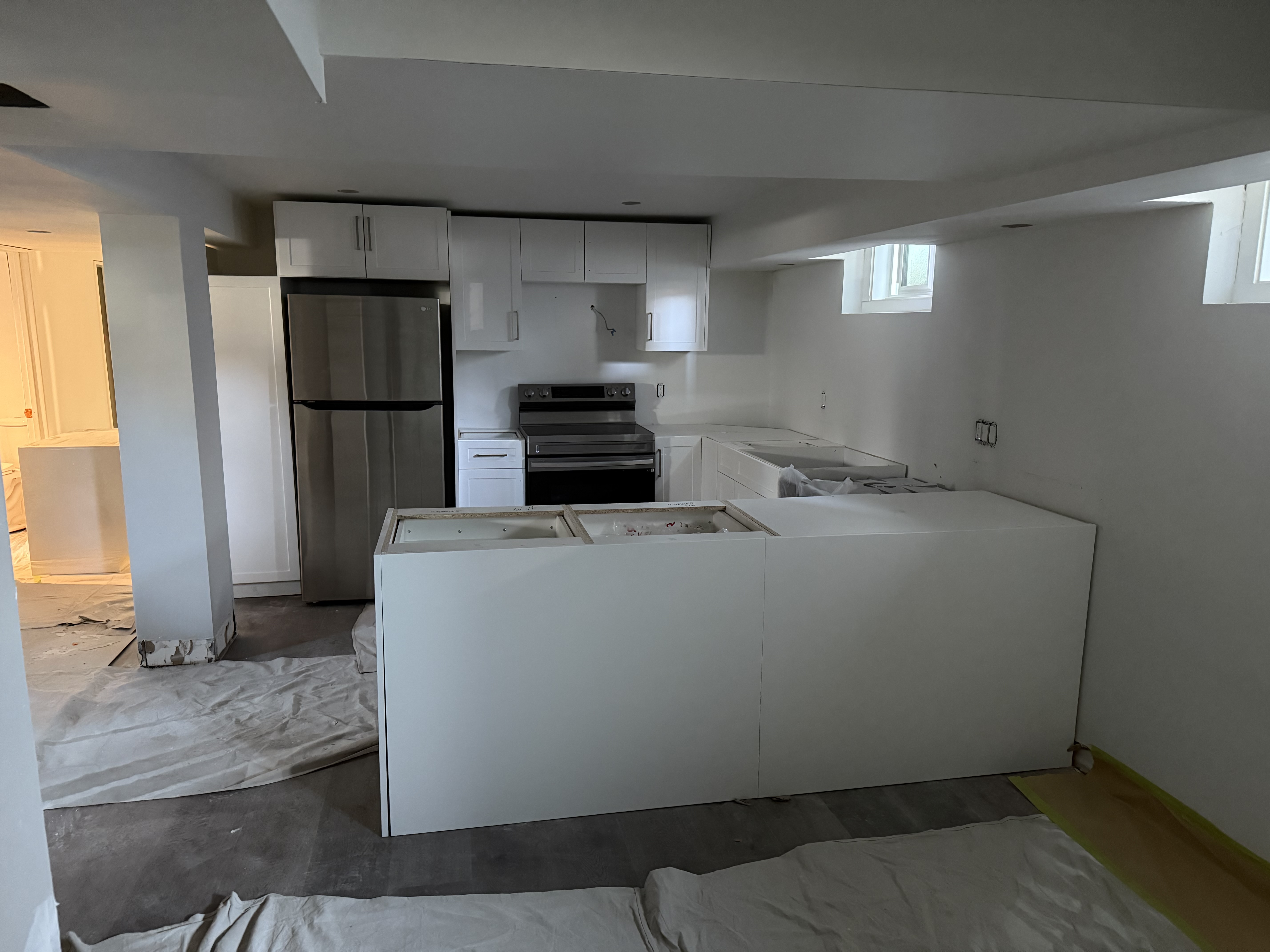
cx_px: 635
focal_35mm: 24
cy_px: 476
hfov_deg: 71.6
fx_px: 881
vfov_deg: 56.8
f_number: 1.78
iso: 1000
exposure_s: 1/30
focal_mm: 6.76
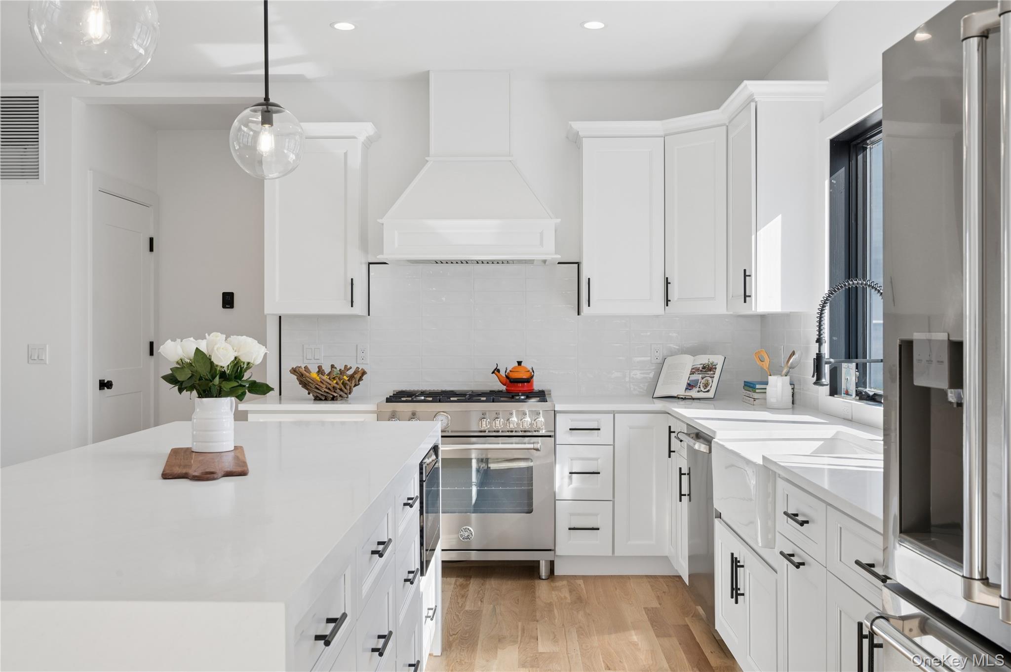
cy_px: 336
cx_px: 506
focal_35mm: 34
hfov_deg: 55.8
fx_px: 954
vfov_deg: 38.8
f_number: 10
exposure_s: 1/80
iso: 250
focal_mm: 34
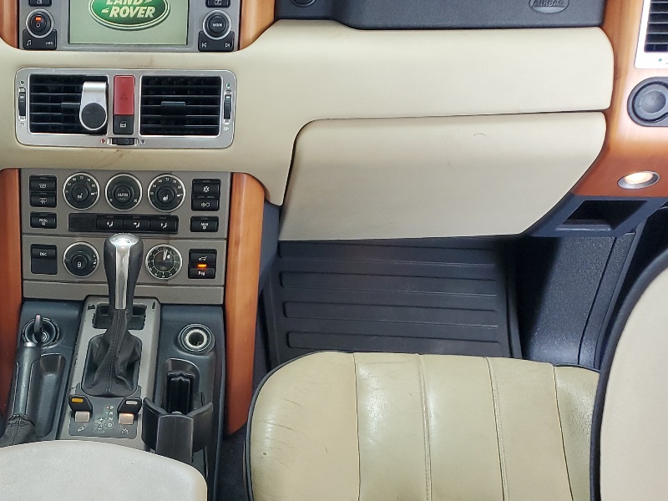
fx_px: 1003
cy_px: 357
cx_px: 93
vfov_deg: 27.7
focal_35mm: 52
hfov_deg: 35.1
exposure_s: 1/120
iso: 81
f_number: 1.5
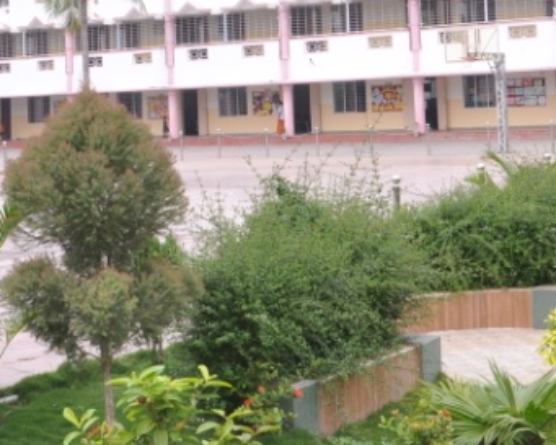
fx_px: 1251
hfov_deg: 25.0
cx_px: 205
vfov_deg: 19.5
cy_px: -10
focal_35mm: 76
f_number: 13
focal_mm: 18
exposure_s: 1/160
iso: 400
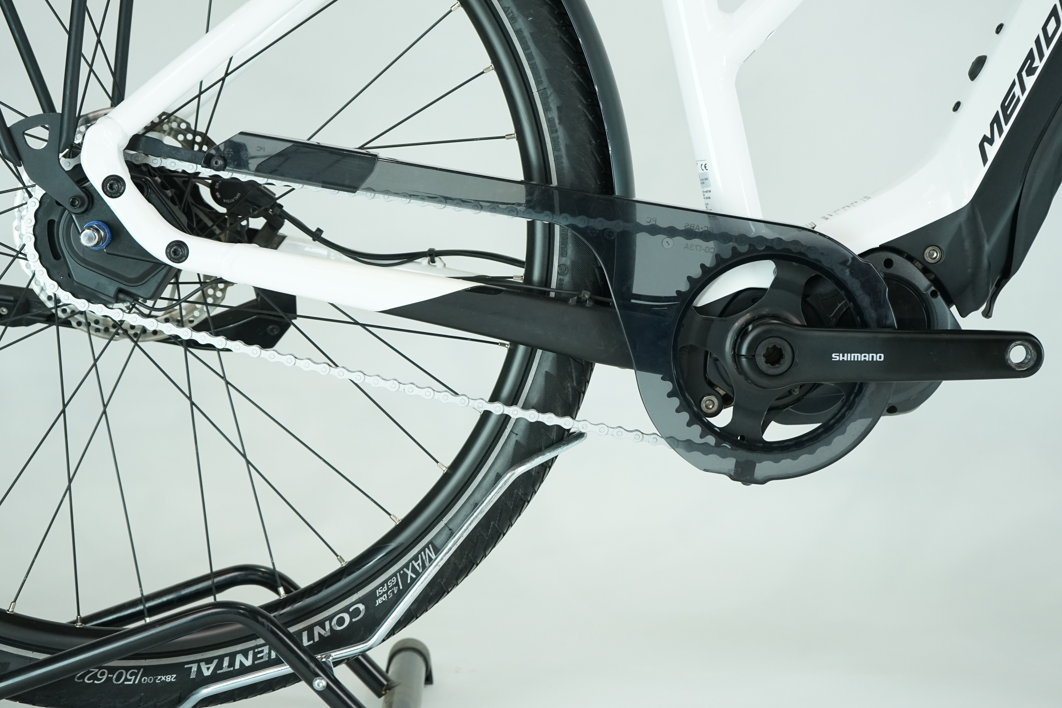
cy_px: 354
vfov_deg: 21.2
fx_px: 1888
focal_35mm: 64
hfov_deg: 31.4
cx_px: 531
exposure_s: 1/200
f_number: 5.6
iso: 1600
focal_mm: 64
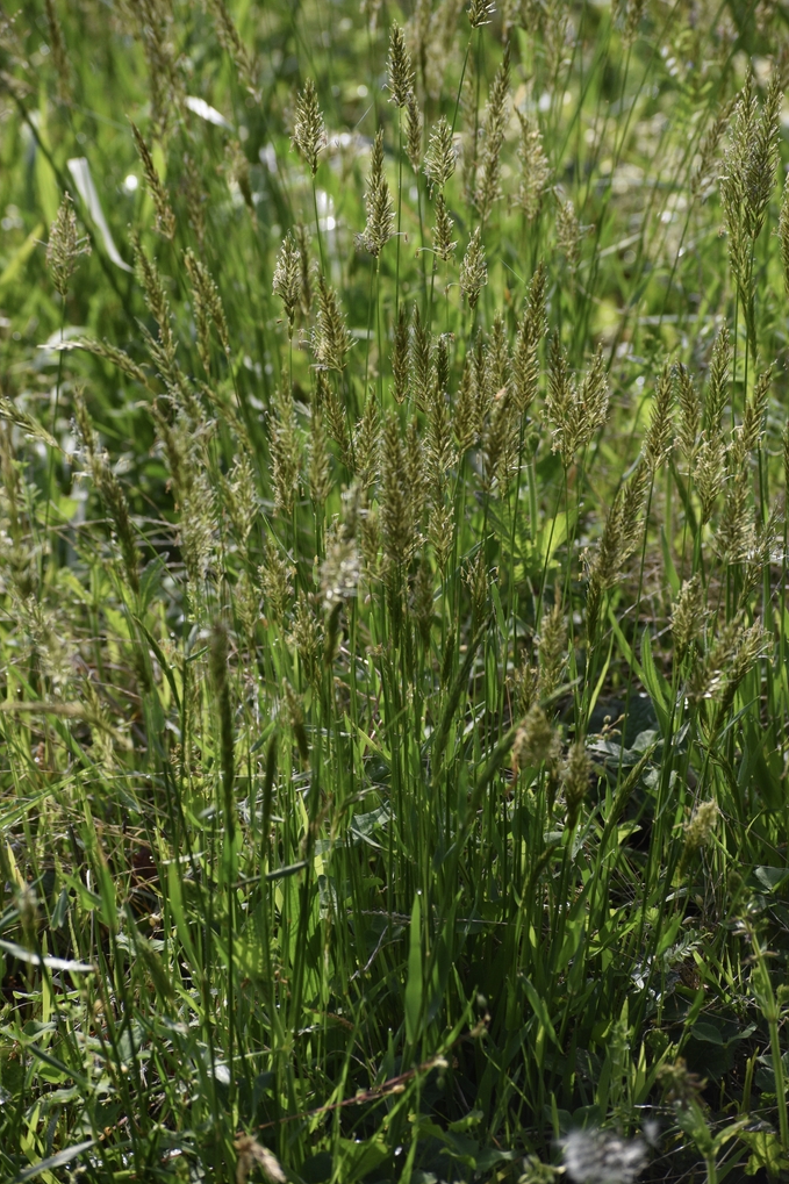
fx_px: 6445
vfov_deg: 10.5
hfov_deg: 7.0
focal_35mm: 196
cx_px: 393
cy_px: 593
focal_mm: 130
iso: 640
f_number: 6.3
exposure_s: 1/1000
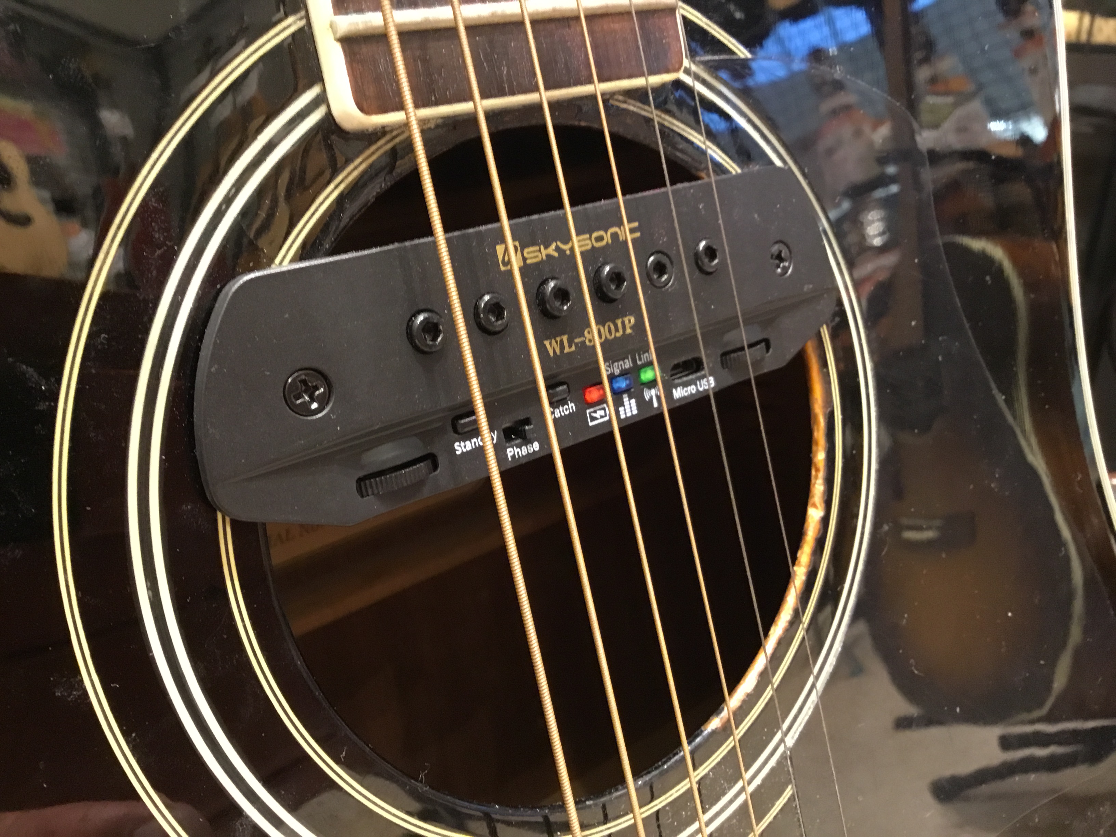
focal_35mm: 31
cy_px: 418
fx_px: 999
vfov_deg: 45.4
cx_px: 558
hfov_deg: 58.4
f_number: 2.4
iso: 200
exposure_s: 1/17
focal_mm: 3.3
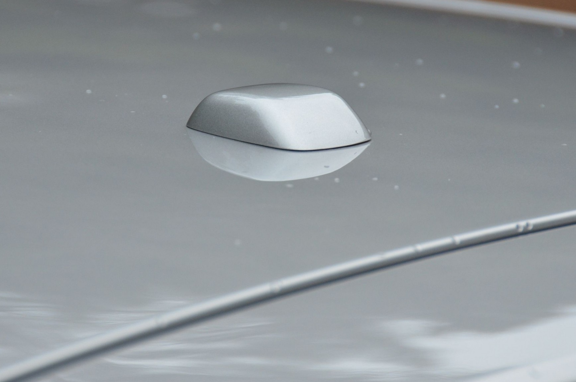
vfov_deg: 3.2
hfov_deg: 4.8
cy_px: 141
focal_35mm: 433
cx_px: 272
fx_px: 6913
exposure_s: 1/500
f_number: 5.6
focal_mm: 200
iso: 1100
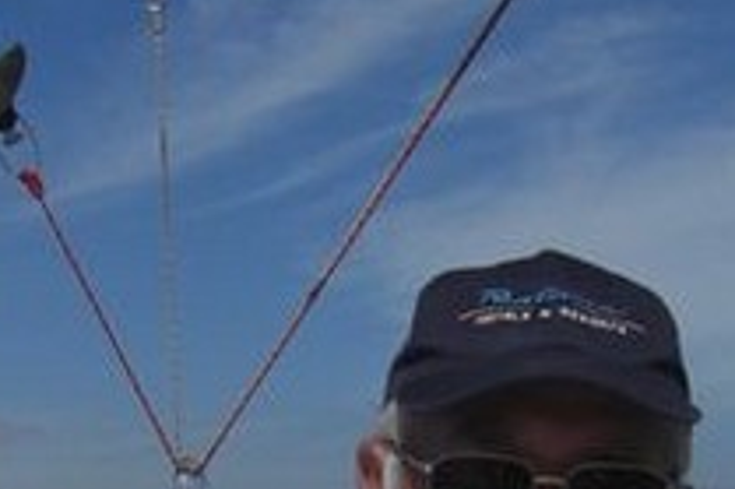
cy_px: 809
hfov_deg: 17.2
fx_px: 2428
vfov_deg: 10.9
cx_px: 341
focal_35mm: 119
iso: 80
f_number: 8
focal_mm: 7.9
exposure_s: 1/640
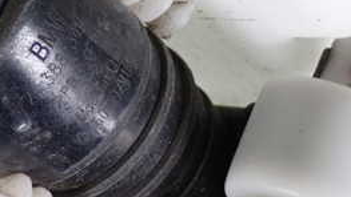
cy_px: 93
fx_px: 1340
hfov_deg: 14.8
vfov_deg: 8.4
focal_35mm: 144
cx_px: 69
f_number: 3.5
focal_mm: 10.35
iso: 250
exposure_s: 1/125
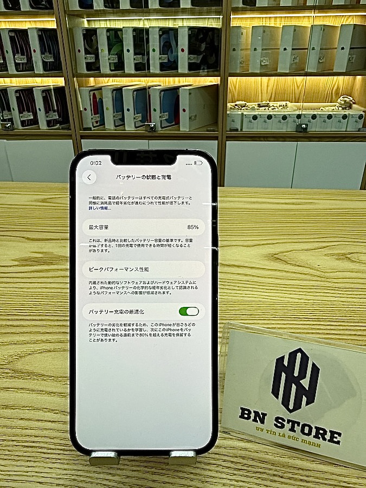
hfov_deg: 56.8
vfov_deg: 71.6
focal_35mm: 24
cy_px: 244
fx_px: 338
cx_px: 183
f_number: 2.2
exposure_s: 1/120
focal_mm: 2.22
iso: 50
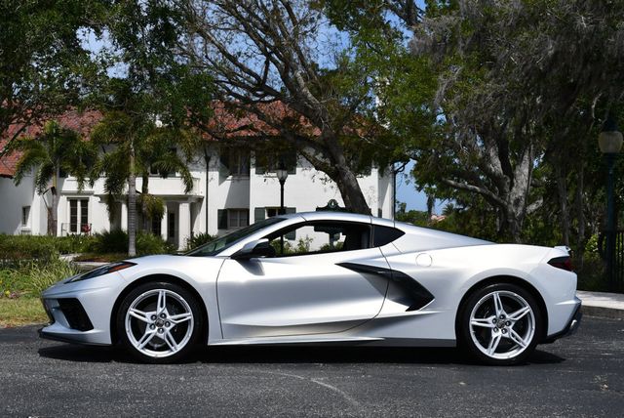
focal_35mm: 60
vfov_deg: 22.7
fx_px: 1041
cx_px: 312
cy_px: 209
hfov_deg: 33.4
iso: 100
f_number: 9
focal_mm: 30
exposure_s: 1/320
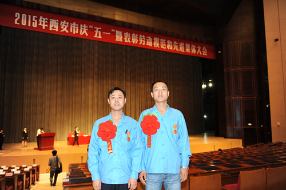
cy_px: 95
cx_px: 143
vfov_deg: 42.2
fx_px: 246
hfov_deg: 60.3
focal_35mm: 31
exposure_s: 1/30
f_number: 2.8
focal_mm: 31
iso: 500
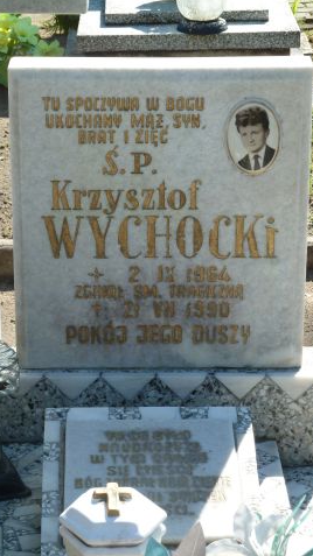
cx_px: 148
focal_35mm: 114
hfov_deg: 10.6
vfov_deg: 18.8
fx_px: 1684
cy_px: 277
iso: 80
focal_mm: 17
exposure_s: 1/200
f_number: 4.3
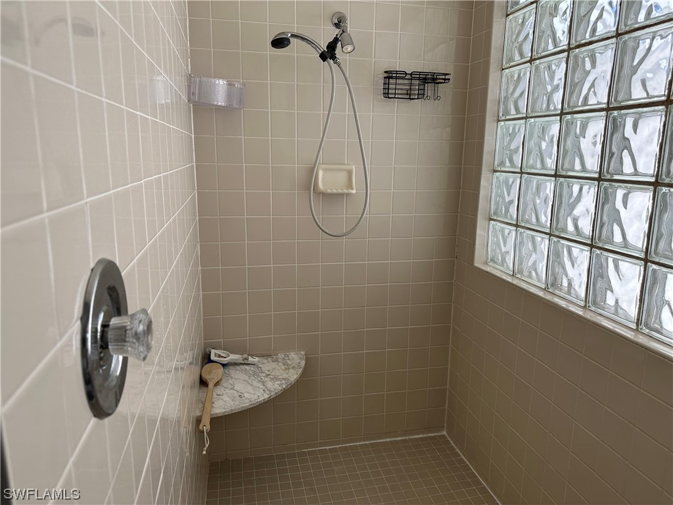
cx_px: 336
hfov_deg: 71.6
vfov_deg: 56.8
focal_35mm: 24
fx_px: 467
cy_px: 252
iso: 80
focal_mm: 6.86
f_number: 1.78
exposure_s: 1/415
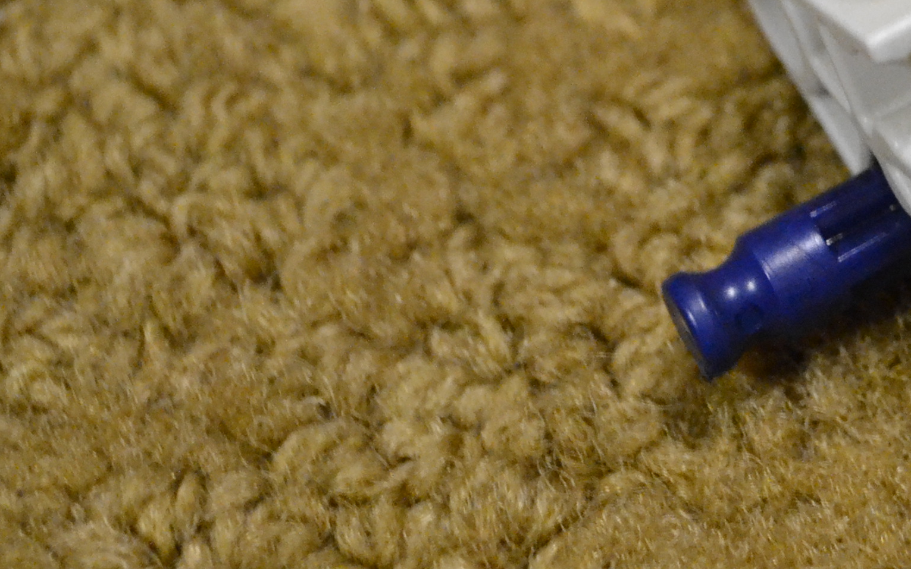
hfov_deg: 14.7
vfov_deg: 9.4
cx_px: 1084
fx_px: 3426
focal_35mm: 138
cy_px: -36
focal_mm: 30
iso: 3200
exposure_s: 1/50
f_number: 4.5
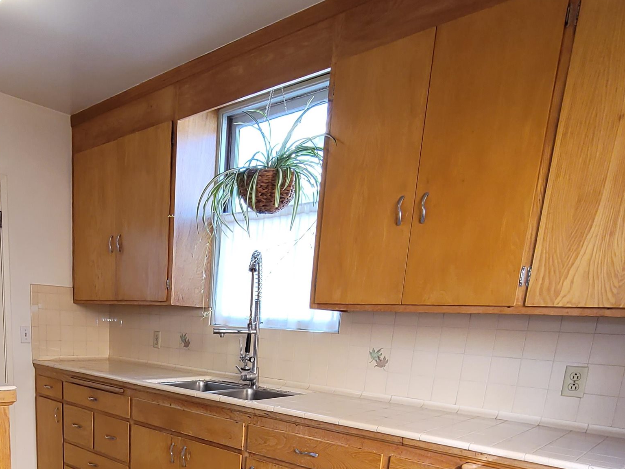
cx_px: 197
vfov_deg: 46.8
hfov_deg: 65.1
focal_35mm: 26
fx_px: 469
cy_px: 438
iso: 80
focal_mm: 2.2
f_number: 2.2
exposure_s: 1/60
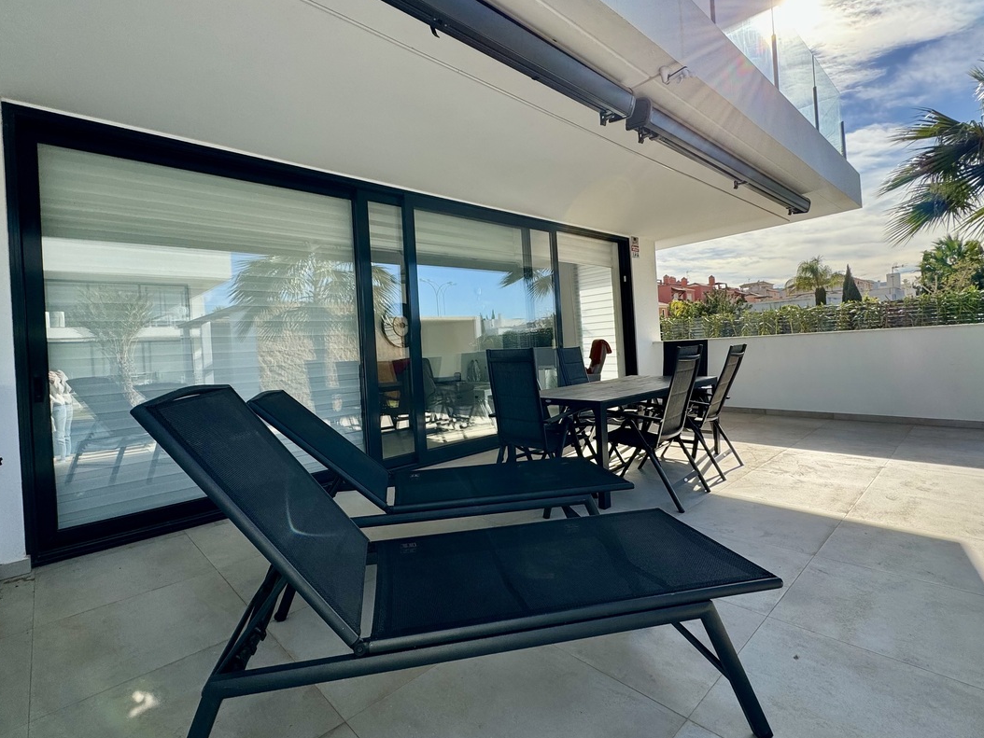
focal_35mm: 17
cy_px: 349
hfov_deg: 90.9
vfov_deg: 74.7
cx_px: 468
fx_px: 483
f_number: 2.2
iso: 50
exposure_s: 1/1299
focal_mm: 2.22
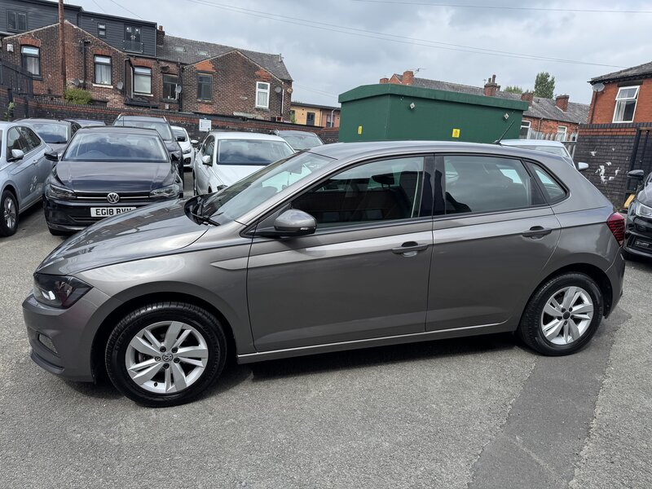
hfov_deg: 71.6
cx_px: 326
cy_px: 244
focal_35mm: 24
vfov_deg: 56.8
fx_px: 452
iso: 80
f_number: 1.78
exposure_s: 1/1980
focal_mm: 6.76
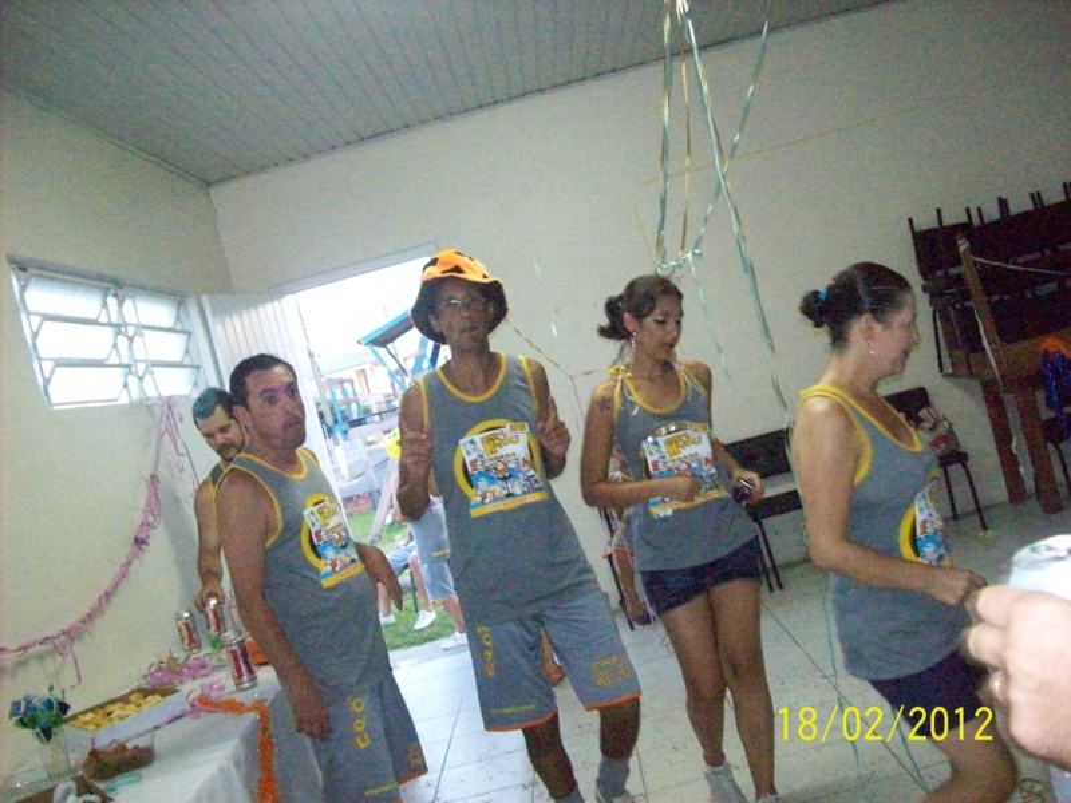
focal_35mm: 36
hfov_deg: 51.4
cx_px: 536
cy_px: 402
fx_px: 1114
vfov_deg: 39.7
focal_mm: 6
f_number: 2.7
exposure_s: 1/128
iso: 800
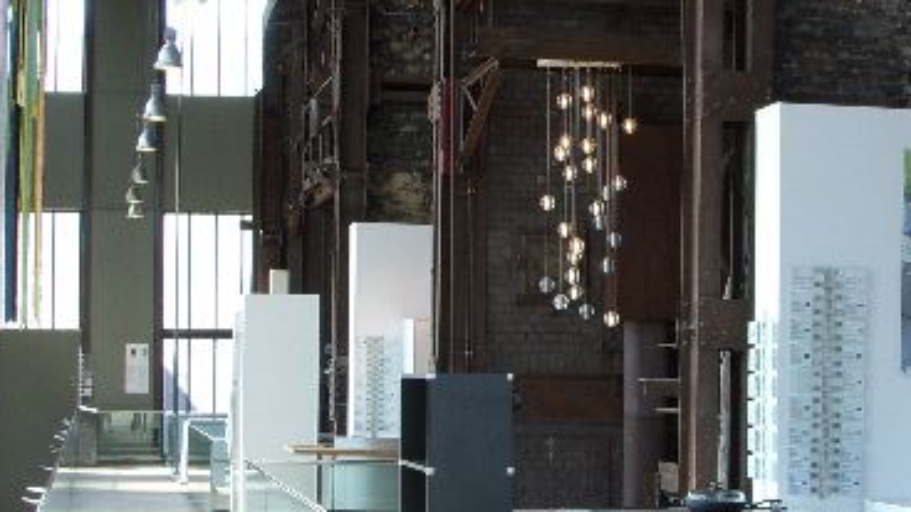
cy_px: 326
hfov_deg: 25.4
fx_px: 2005
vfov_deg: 14.5
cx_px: 646
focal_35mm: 83
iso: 100
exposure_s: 1/40
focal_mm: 6.3
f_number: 3.3
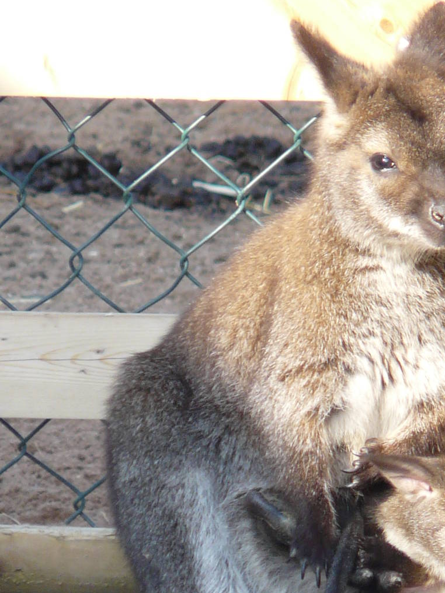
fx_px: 21666
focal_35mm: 1264
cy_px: 371
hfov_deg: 1.2
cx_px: 327
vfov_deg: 1.6
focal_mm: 82.8
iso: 100
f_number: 4.2
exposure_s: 1/160
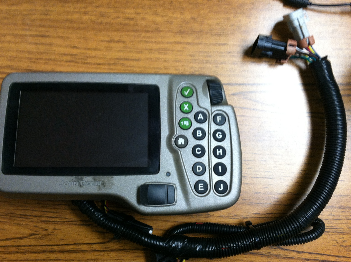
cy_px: 120
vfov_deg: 35.9
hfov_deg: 46.8
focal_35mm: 40
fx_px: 405
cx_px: 162
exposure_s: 1/15
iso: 125
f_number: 2.8
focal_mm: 3.85
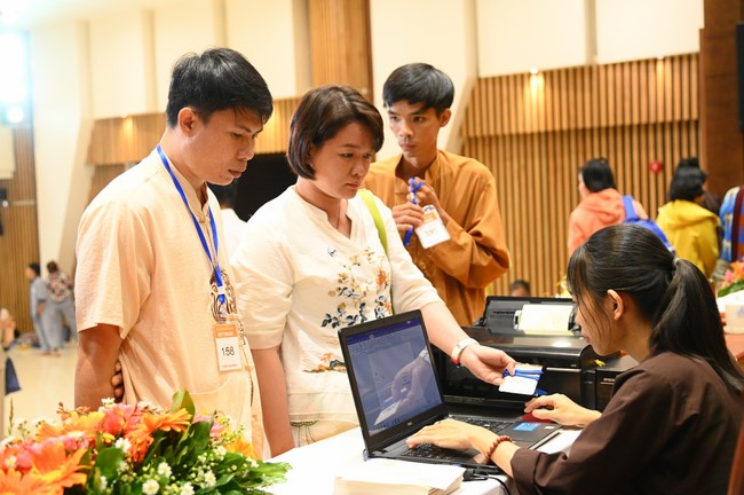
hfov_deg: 39.6
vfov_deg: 26.9
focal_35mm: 50
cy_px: 248
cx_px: 372
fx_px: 1032
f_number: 4
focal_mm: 50
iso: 5000
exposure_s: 1/160
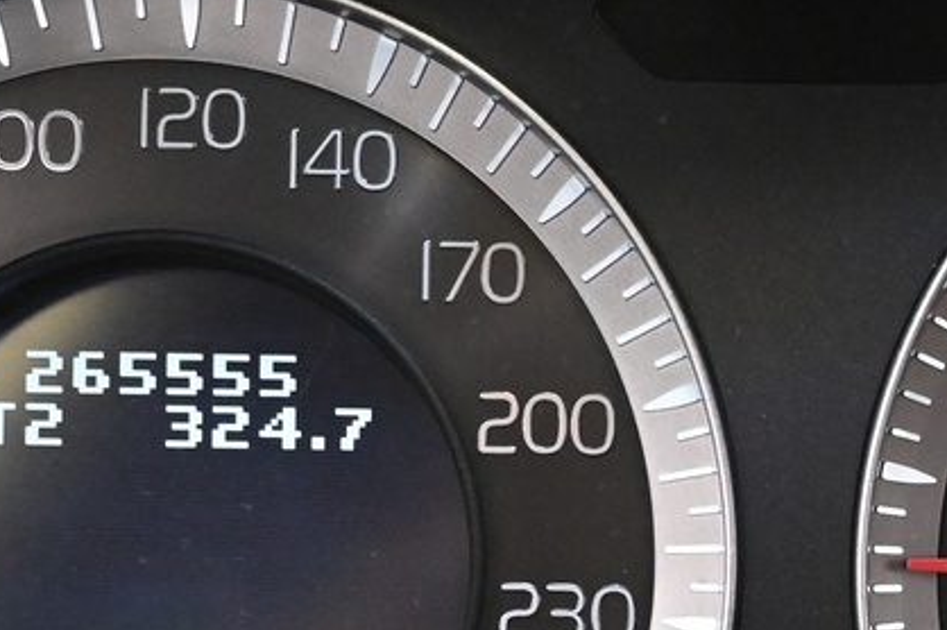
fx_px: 3364
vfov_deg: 10.6
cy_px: 659
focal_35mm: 128
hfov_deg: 15.9
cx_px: 788
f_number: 4
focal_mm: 22
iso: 2800
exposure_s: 1/40
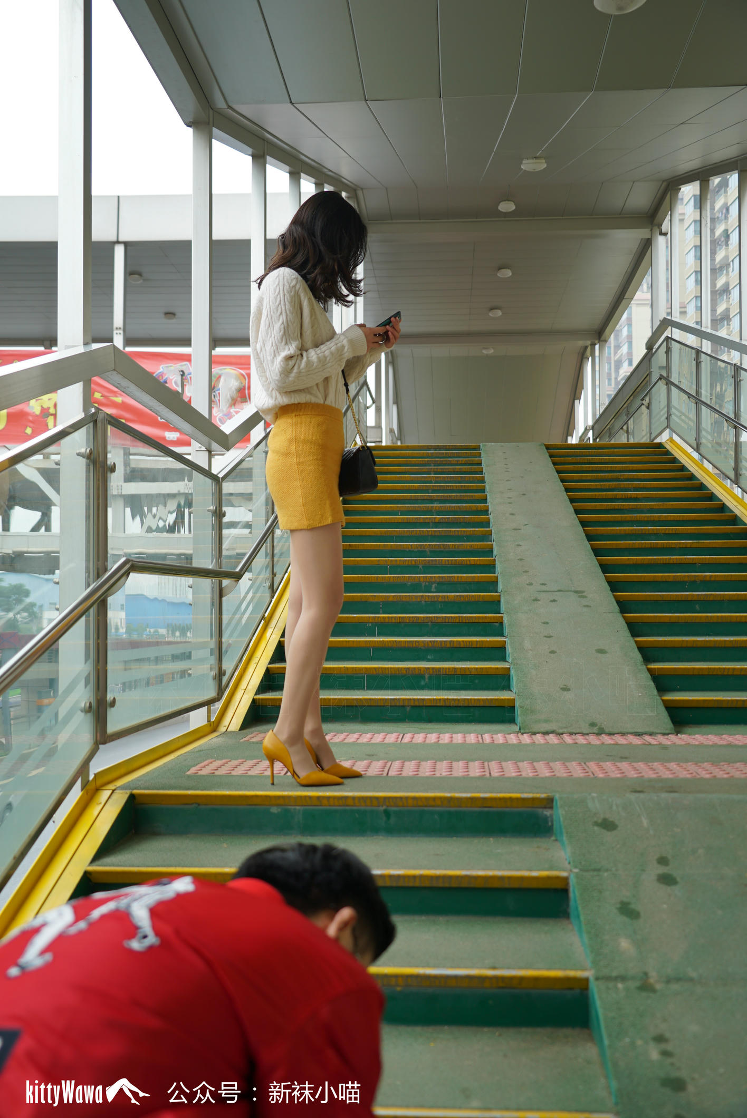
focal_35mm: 35
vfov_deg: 54.4
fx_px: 1088
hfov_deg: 37.9
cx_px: 374
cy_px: 559
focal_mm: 35
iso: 100
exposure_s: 1/100
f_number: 4
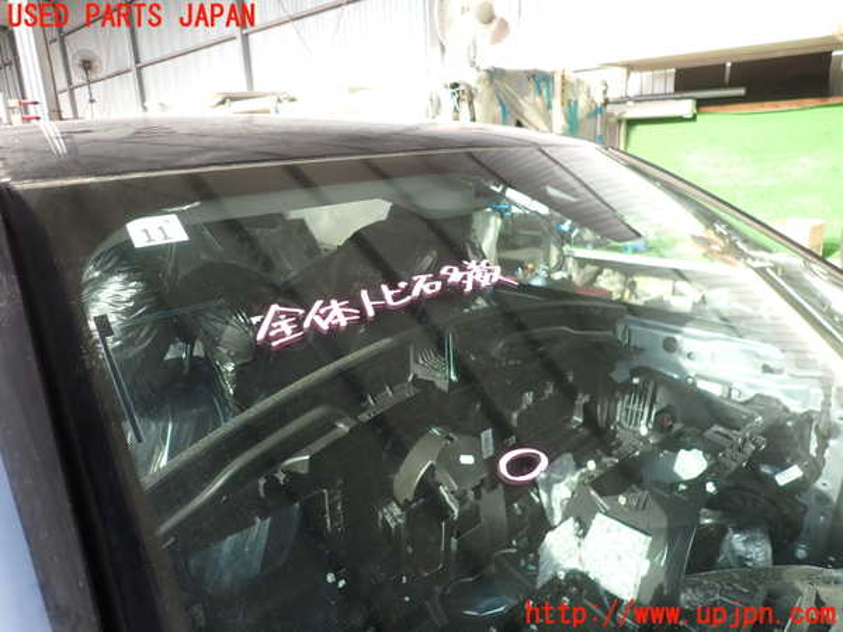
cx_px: 422
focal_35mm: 25
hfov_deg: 69.4
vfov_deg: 54.9
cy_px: 316
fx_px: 609
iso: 100
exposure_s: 1/125
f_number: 2
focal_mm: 4.5
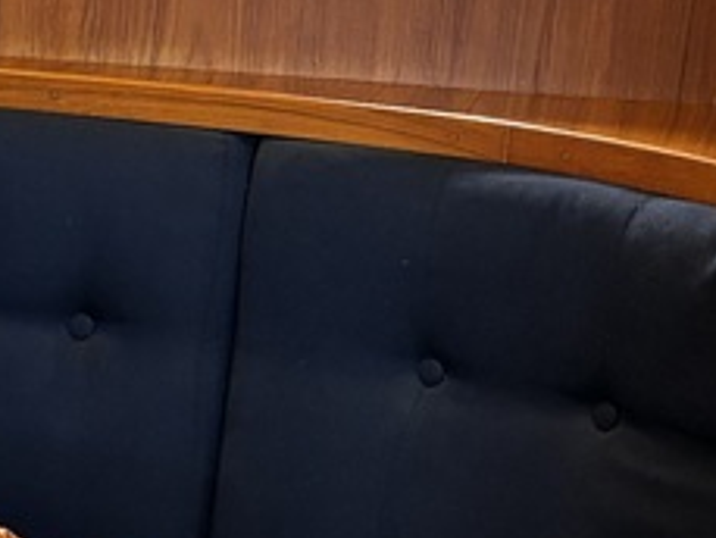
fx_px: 2815
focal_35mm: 136
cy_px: 391
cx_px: -666
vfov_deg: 10.9
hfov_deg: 12.8
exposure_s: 1/60
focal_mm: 5.96
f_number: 1.6
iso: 200
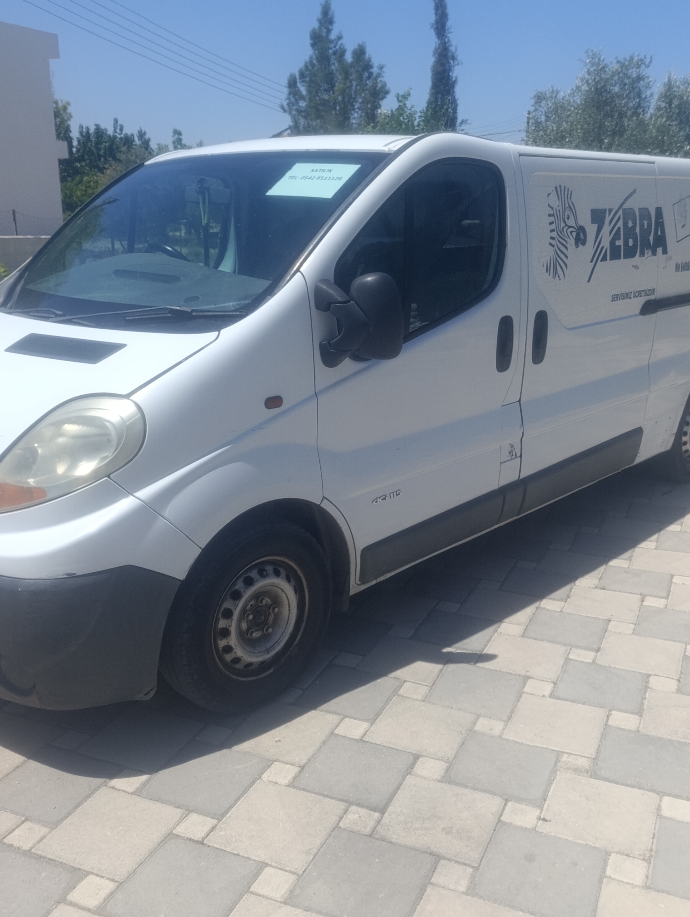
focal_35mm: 32
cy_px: 455
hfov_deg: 44.3
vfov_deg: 56.7
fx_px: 848
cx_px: 360
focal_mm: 6.14
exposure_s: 1/1041
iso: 50
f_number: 1.6
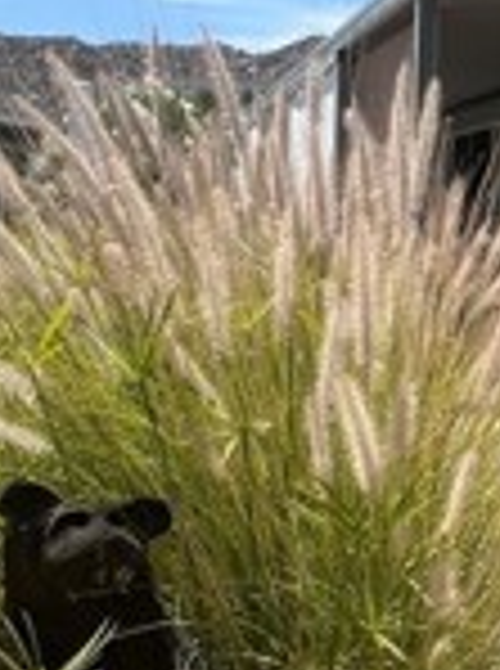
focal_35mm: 56
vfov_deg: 34.4
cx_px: 613
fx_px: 1083
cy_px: 310
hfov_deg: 23.6
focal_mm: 1.57
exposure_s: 1/1575
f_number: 1.8
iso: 32
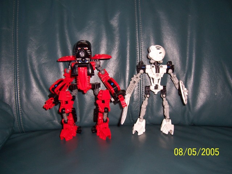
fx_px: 228
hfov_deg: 54.0
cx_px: 116
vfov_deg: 41.8
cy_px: 87
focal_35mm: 34
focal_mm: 5.6
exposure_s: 1/60
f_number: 2.7
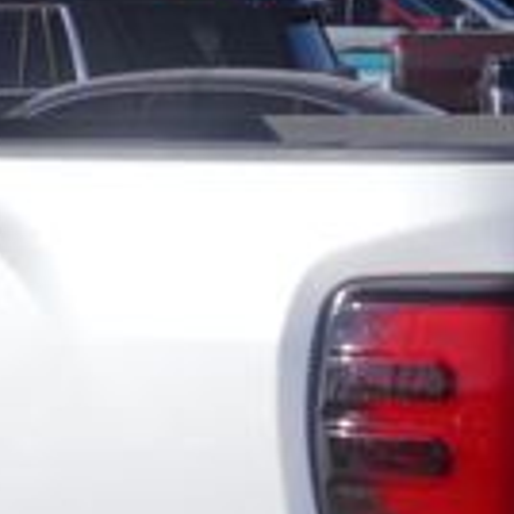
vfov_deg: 8.5
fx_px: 3431
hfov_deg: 8.3
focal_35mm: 204
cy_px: 644
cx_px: -338
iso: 100
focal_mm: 21
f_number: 8
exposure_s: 1/400
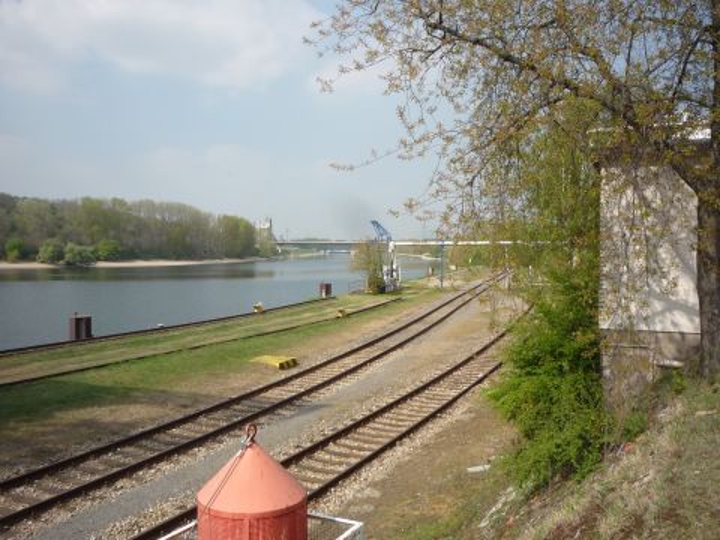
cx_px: 360
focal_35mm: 32
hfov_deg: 56.8
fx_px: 666
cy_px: 270
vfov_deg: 44.2
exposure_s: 1/500
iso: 100
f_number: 5
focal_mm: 5.2
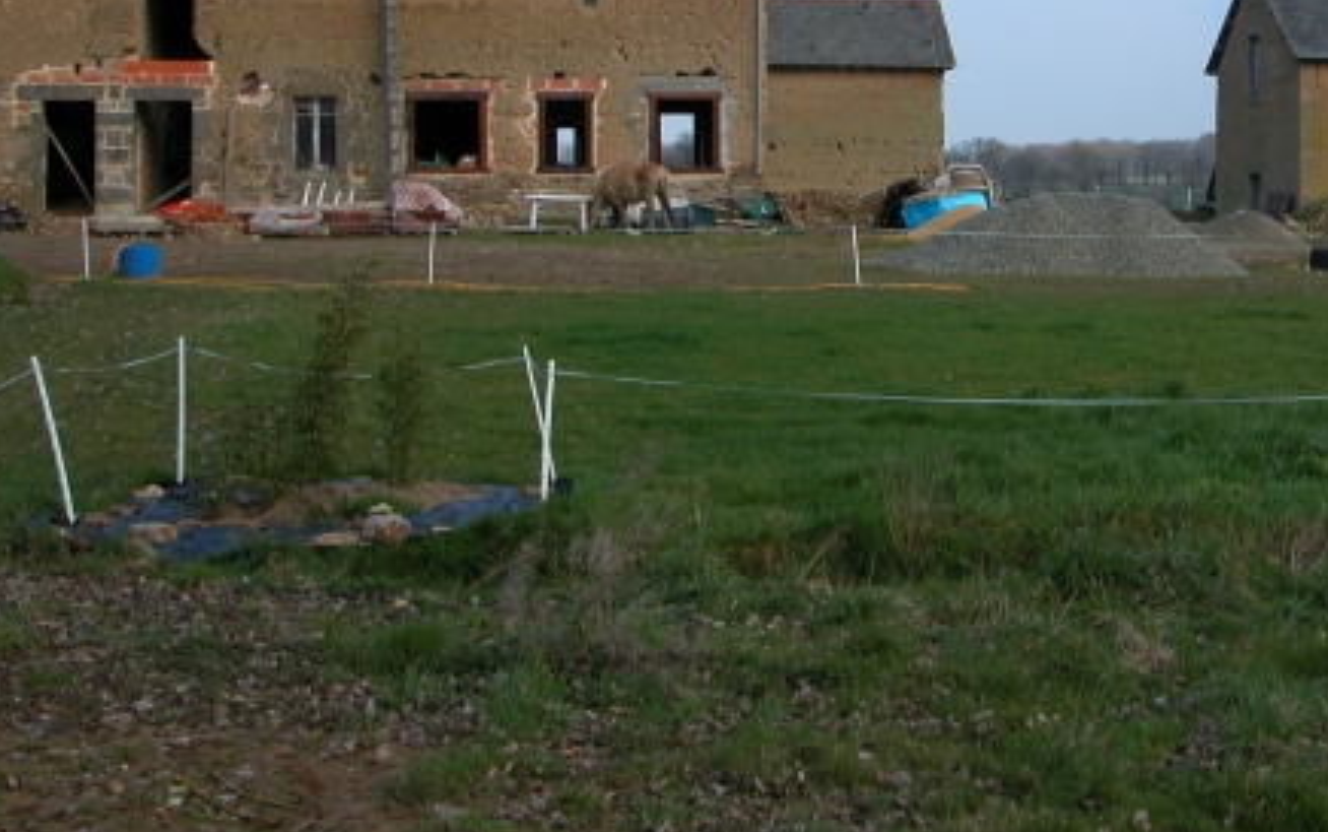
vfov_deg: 22.0
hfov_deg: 34.8
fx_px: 2100
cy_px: 113
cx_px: 874
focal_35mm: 58
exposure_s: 1/265
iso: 100
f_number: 5.6
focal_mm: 8.9
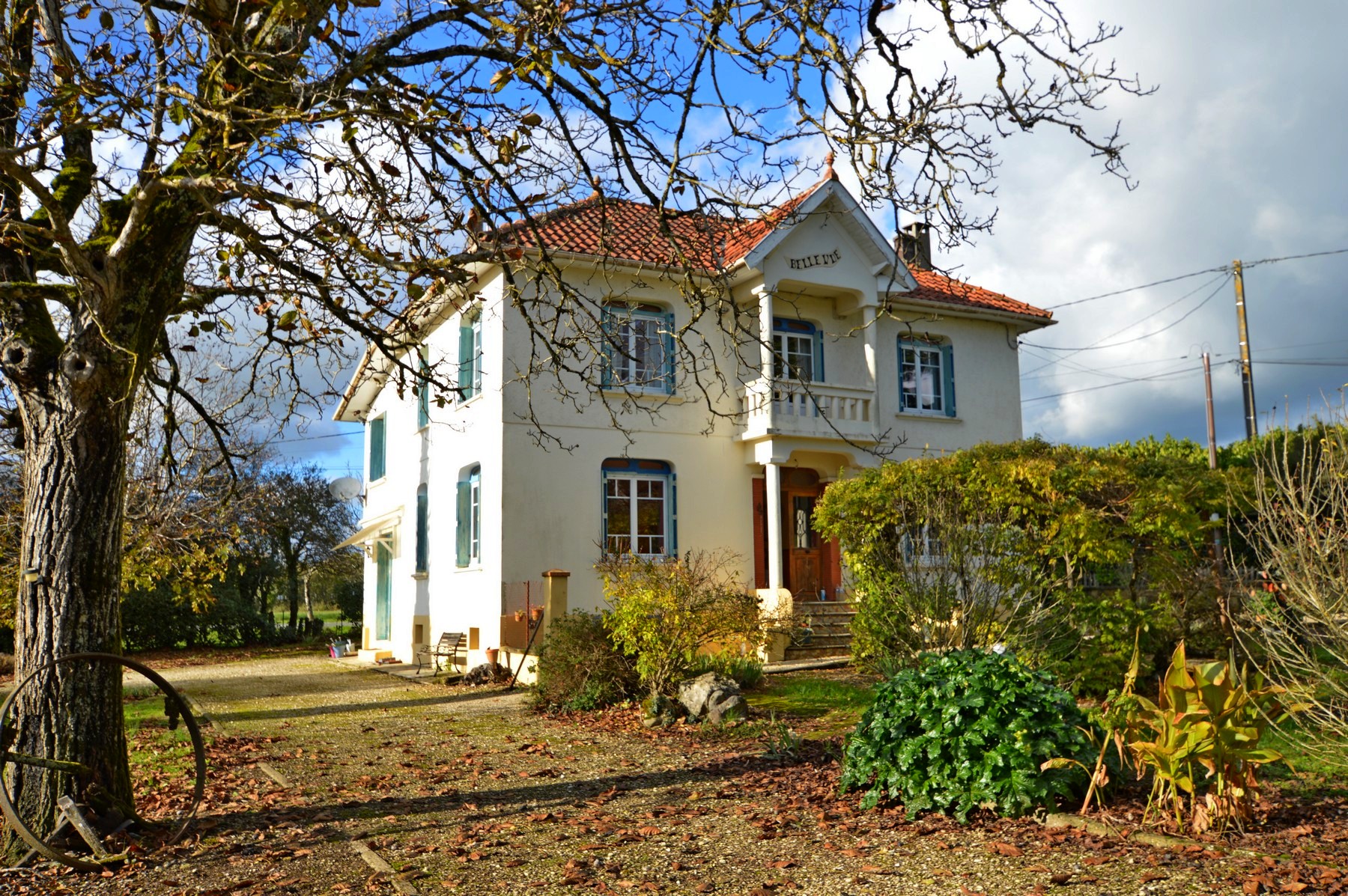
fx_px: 1122
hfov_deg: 62.0
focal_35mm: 30
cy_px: 448
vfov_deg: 43.5
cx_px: 674
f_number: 6.3
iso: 100
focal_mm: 20
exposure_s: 1/160
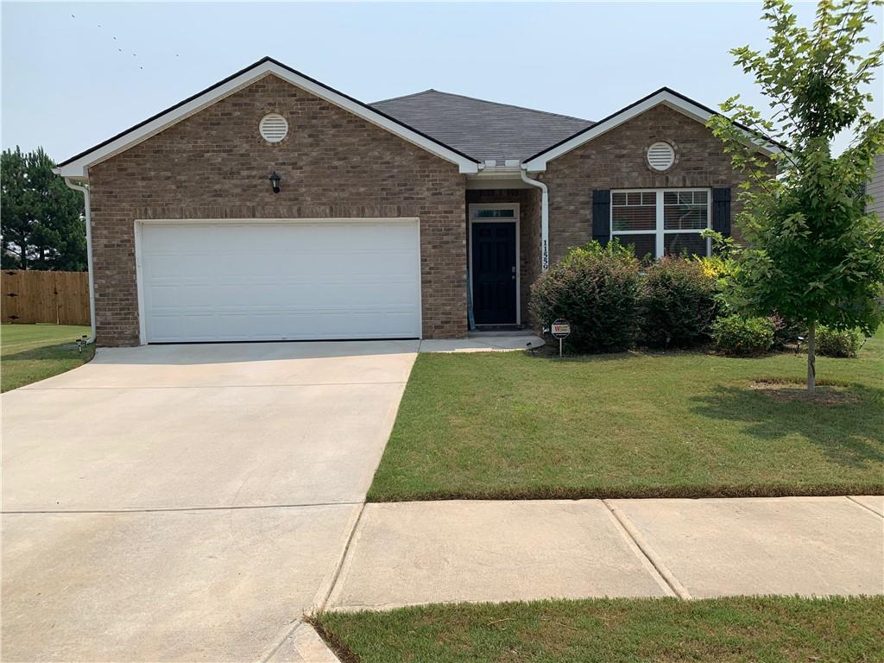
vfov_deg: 53.1
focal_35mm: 26
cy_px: 332
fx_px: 664
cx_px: 442
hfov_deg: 67.3
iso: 25
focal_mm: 4.25
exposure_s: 1/3185
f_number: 1.8
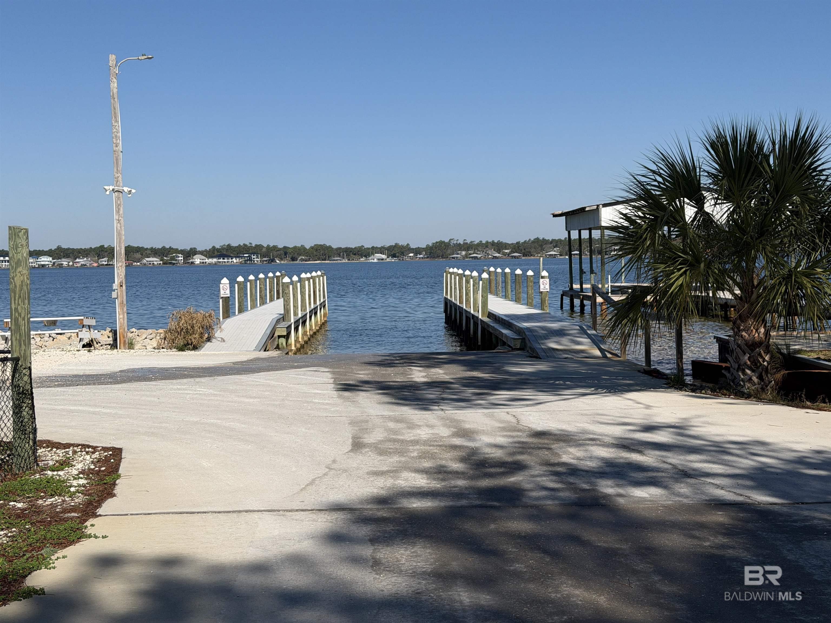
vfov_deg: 30.3
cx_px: 416
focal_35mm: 48
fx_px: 1152
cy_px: 312
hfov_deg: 39.7
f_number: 1.78
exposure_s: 1/9901
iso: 80
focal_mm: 6.76
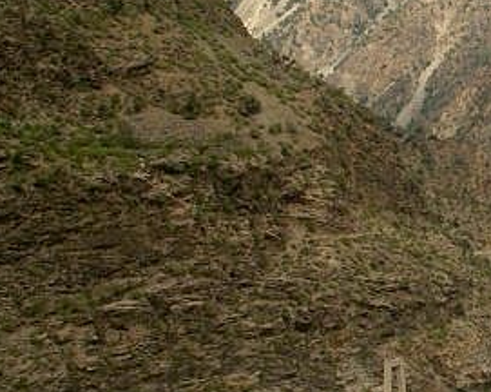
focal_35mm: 75
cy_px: 233
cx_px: 658
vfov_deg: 20.4
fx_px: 1088
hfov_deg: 22.4
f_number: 11
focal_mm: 18
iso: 400
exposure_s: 1/500
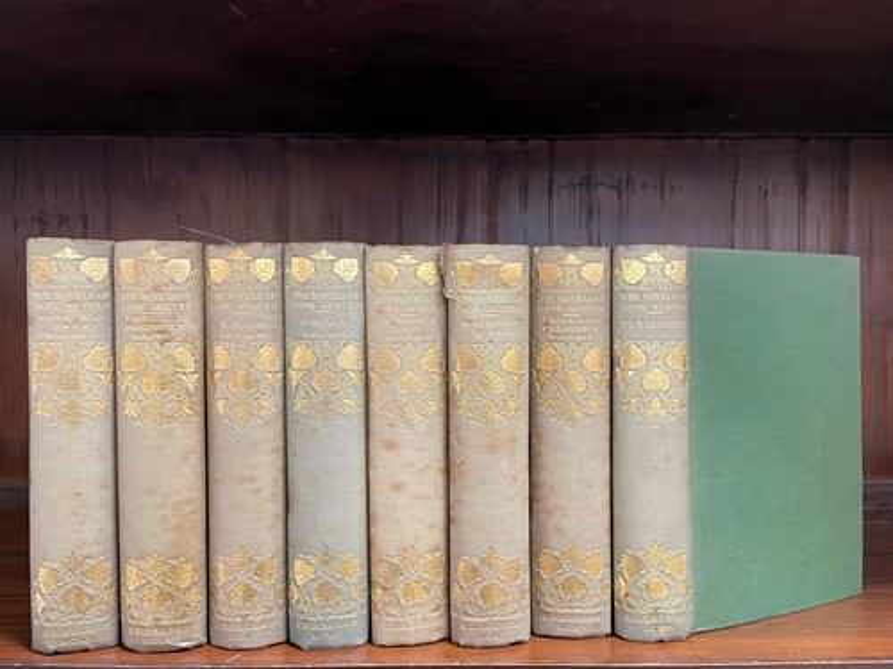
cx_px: 446
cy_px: 334
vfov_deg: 53.1
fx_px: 671
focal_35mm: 26
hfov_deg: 67.3
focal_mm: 4.2
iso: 250
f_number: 1.6
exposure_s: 1/50
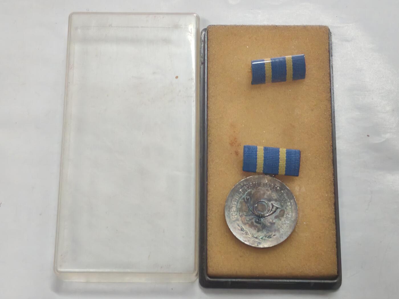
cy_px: 150
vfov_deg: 21.6
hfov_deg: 28.6
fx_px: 784
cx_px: 200
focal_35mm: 68
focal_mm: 5.52
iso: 640
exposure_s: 1/50
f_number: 1.95
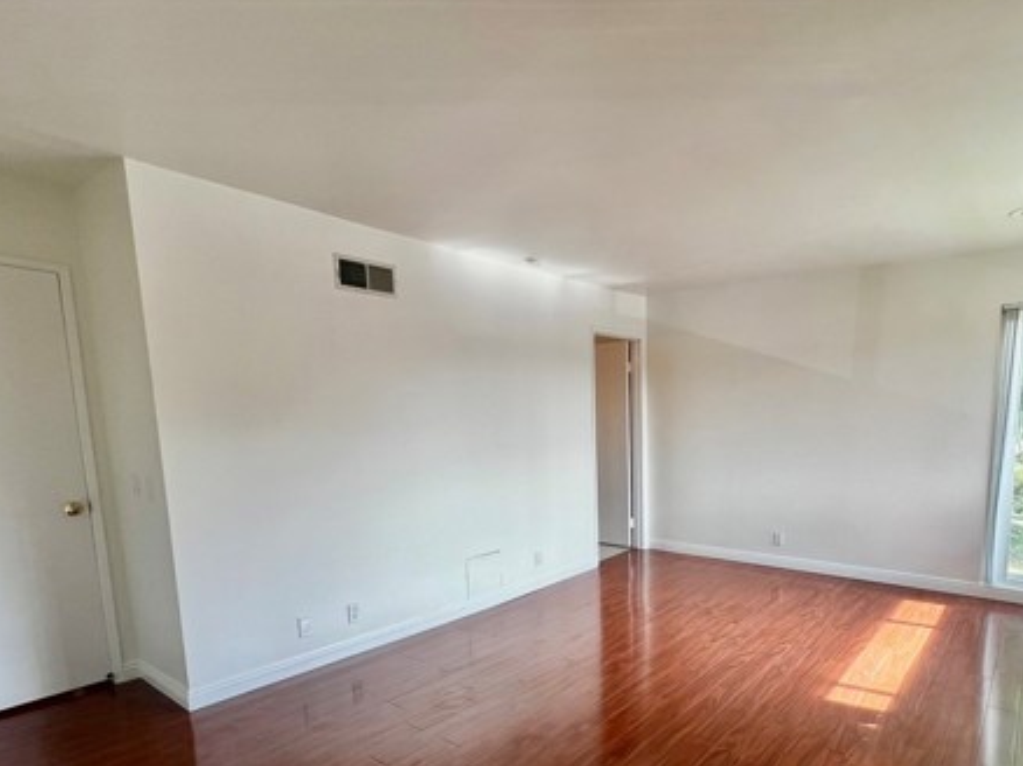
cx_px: 612
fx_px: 561
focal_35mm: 19
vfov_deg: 66.9
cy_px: 507
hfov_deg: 83.7
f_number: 1.8
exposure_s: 1/120
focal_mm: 1.57
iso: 40
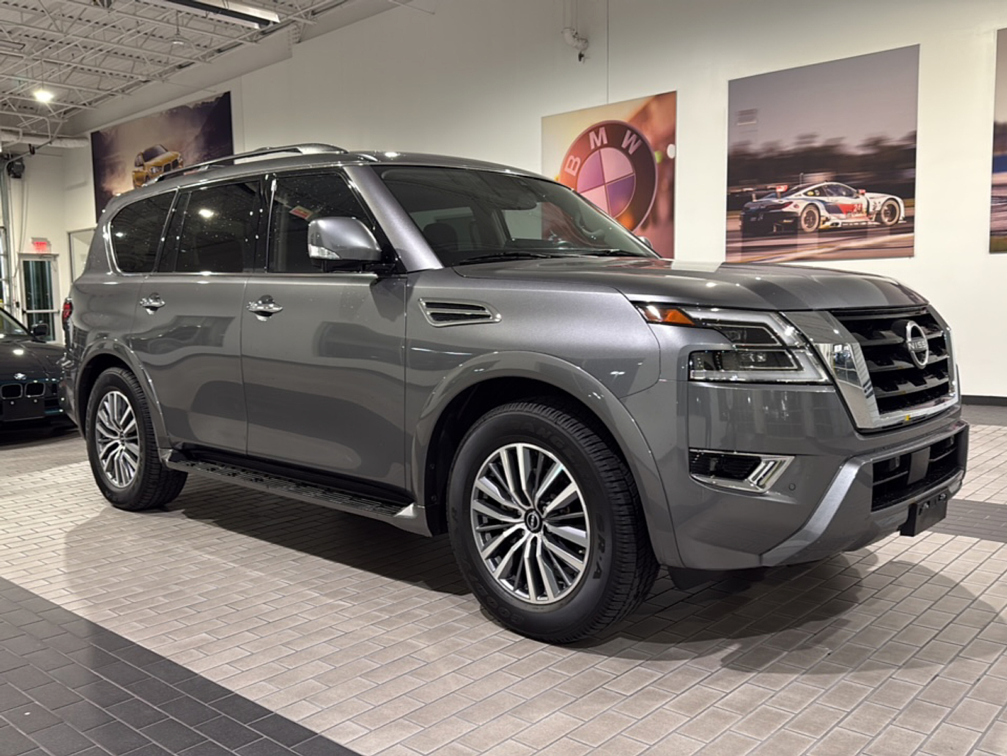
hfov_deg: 69.4
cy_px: 378
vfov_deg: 54.9
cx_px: 504
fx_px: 727
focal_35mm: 25
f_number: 1.78
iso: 125
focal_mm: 6.76
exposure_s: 1/40
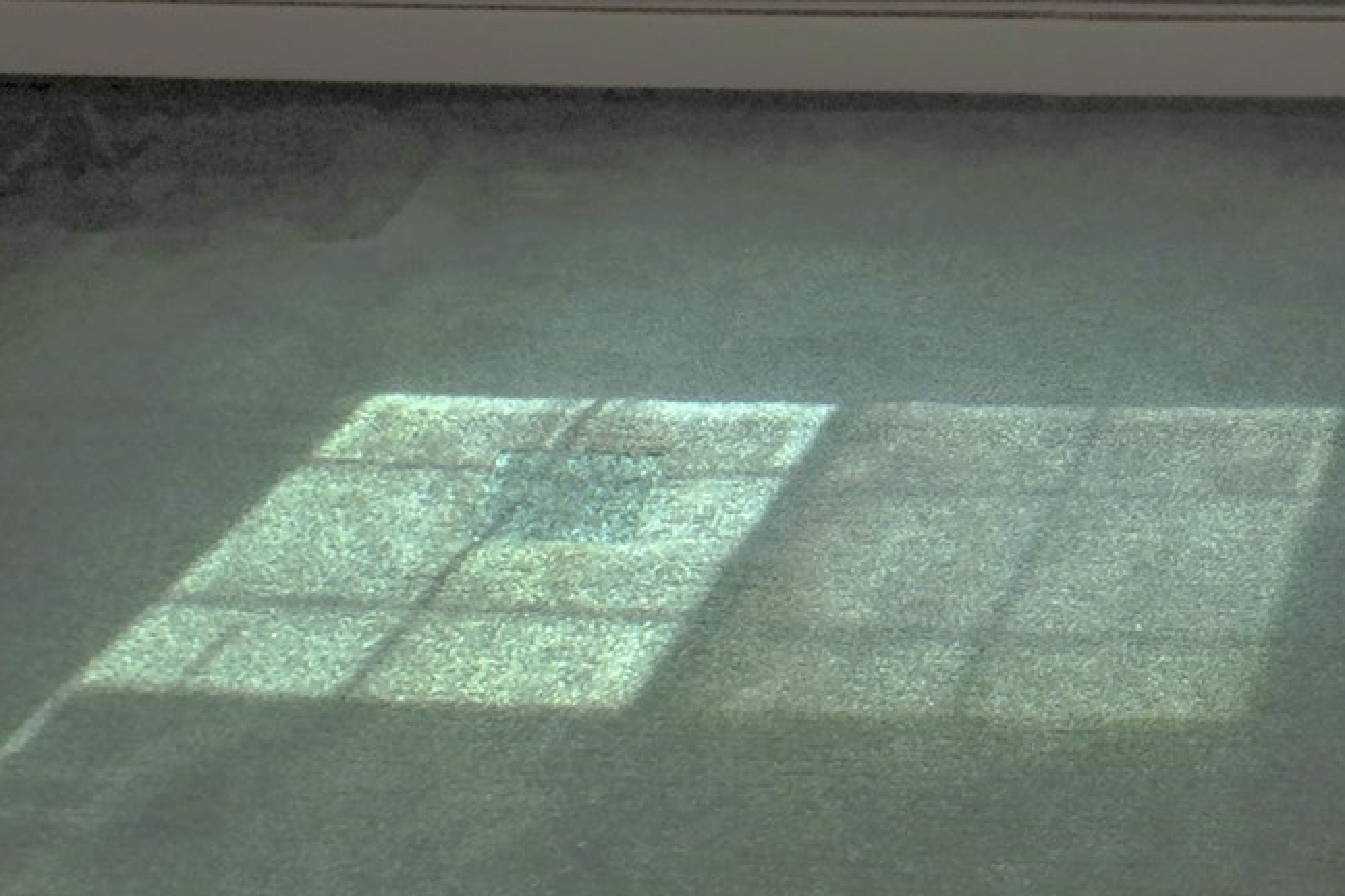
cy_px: -251
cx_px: 1206
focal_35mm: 69
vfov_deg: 18.4
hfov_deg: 28.2
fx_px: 2578
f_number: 3.5
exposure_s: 1/200
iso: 125
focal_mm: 3.7
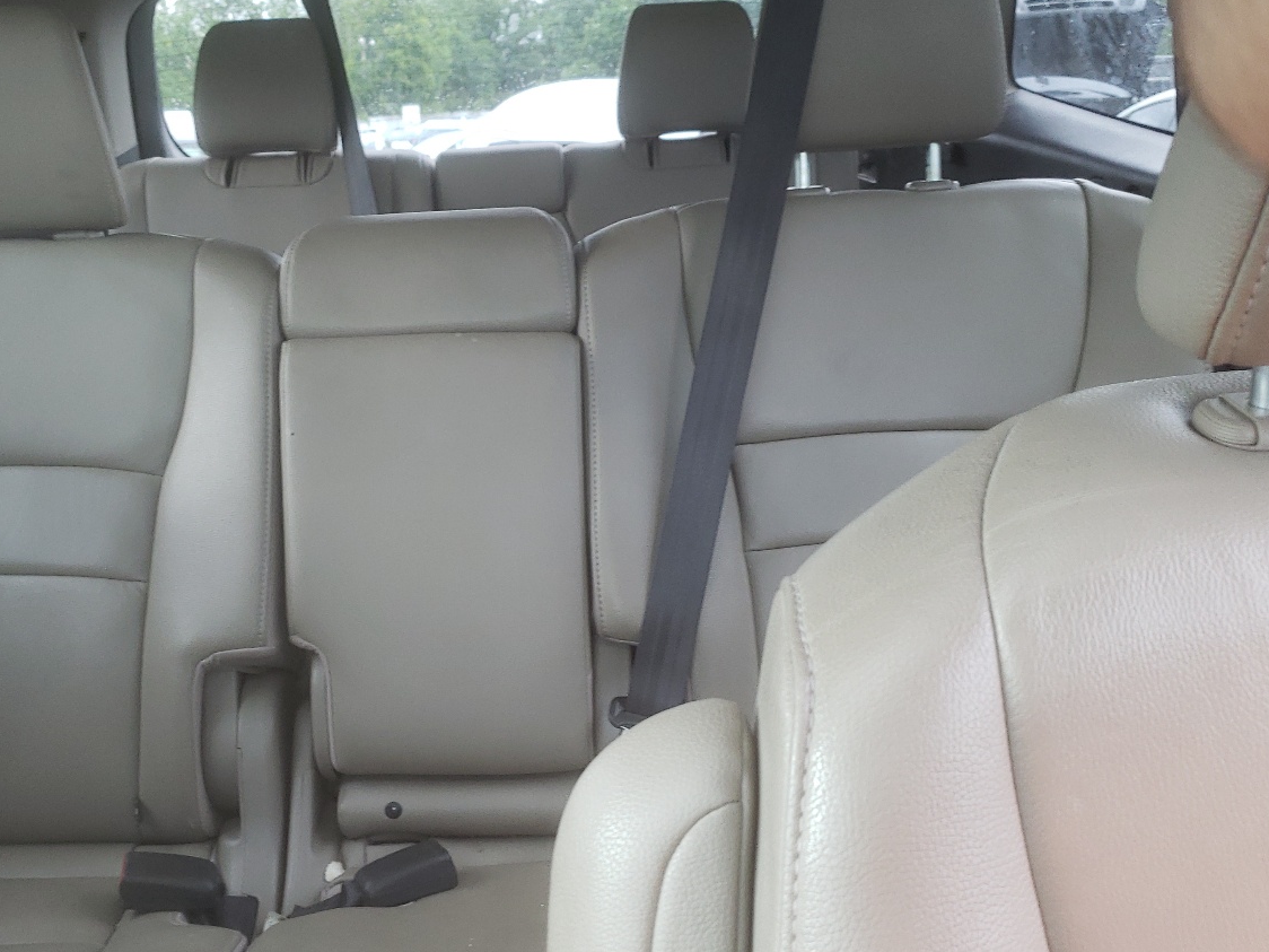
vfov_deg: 38.7
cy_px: 501
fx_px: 1356
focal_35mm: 37
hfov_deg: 49.7
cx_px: 484
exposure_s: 1/60.2
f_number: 1.5
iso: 102
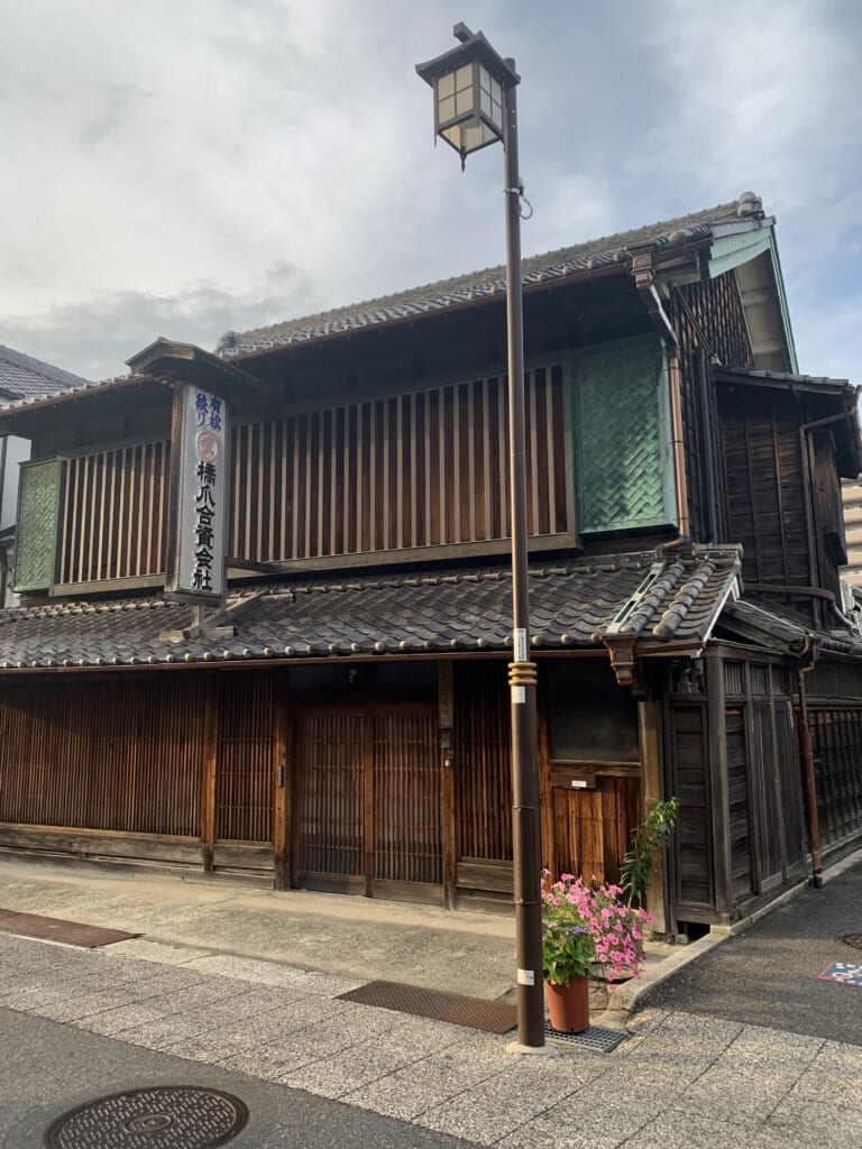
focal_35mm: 26
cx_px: 431
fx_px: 863
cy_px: 574
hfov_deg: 53.1
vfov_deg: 67.3
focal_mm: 4.25
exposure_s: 1/408
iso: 25
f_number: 1.8
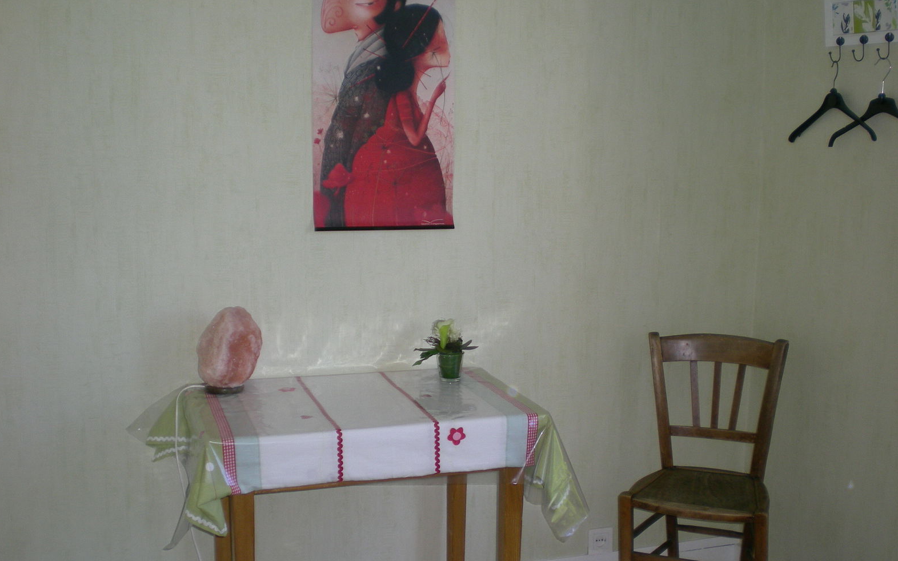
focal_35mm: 41
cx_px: 442
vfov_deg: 31.2
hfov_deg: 48.2
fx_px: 1003
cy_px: 282
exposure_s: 1/56.5
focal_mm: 6.3
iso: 60
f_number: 3.1
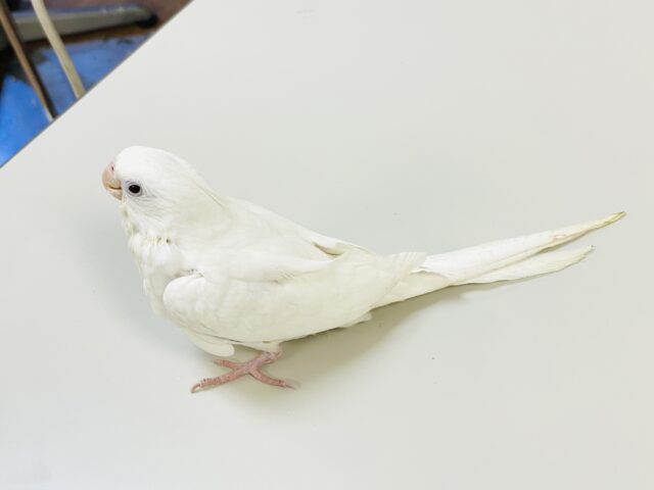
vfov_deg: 28.0
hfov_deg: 36.8
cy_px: 245
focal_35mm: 52
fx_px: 982
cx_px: 327
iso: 64
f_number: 2
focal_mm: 6
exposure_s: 1/99
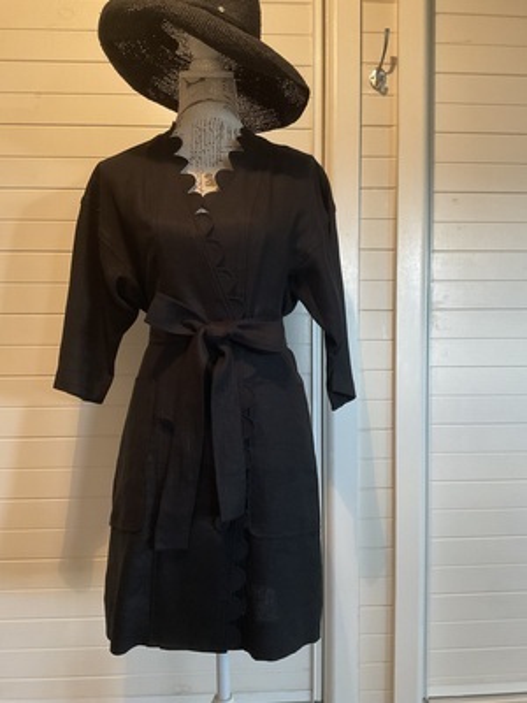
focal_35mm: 29
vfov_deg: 61.7
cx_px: 264
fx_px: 589
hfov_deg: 48.2
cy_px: 352
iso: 125
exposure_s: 1/50
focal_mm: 3
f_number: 1.8
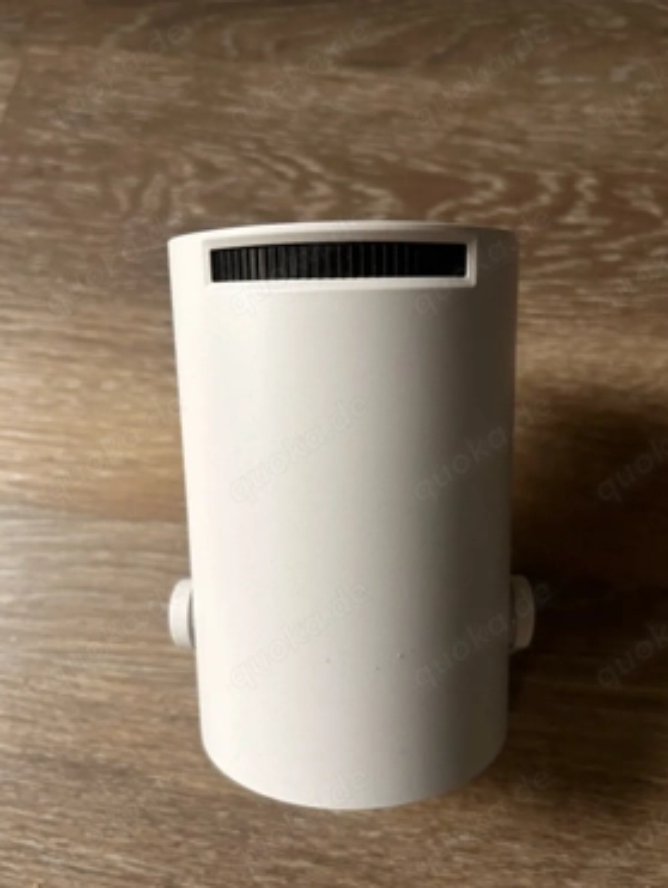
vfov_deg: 63.3
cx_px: 350
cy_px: 474
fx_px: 719
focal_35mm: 28
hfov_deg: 49.8
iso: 200
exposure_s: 1/60
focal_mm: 5.7
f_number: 1.5
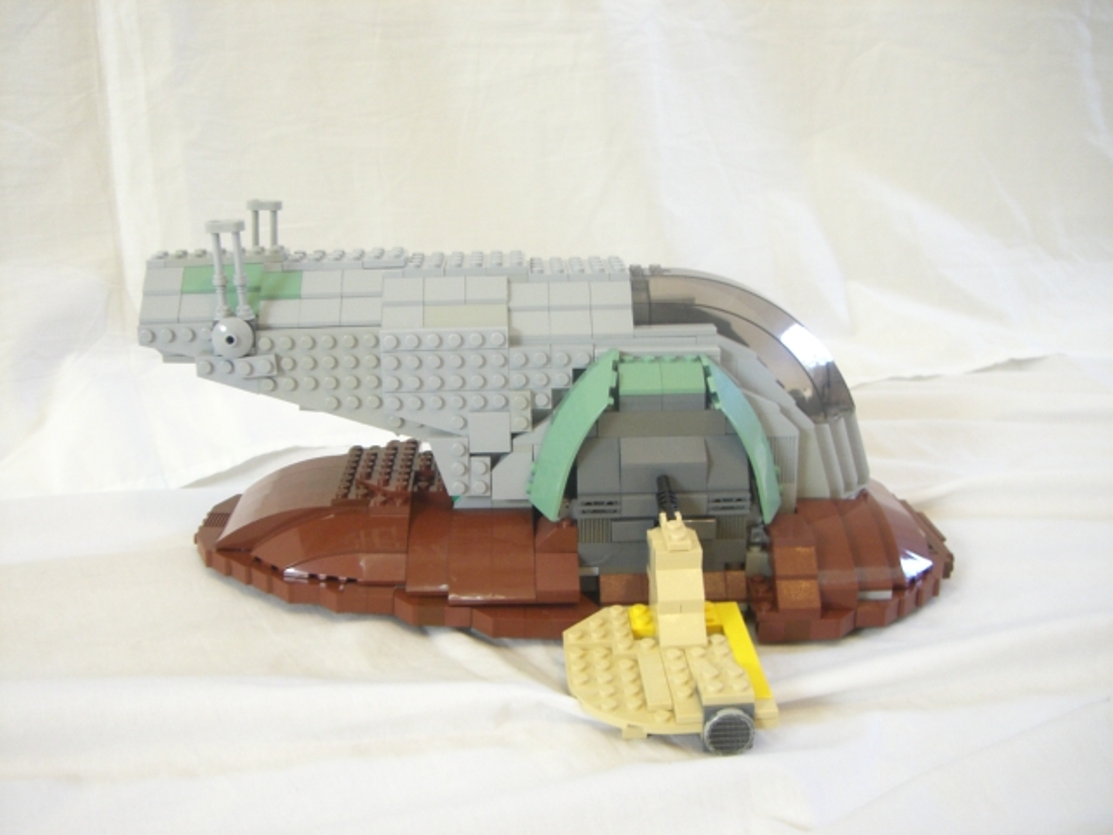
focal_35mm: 38
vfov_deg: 37.7
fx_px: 1222
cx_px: 556
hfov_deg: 49.0
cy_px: 418
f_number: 2.7
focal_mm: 6.2
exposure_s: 1/13
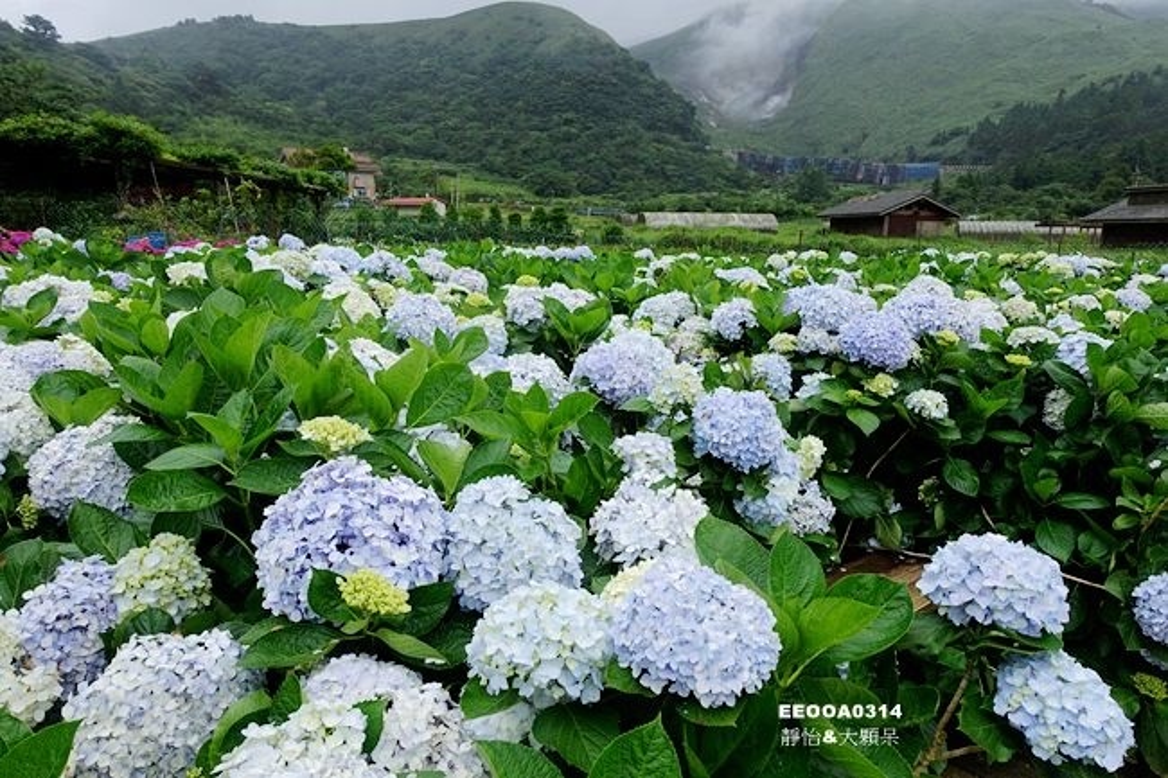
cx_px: 584
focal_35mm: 24
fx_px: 778
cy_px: 389
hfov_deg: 73.8
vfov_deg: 53.1
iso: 125
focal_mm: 8.8
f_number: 5.6
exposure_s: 1/250
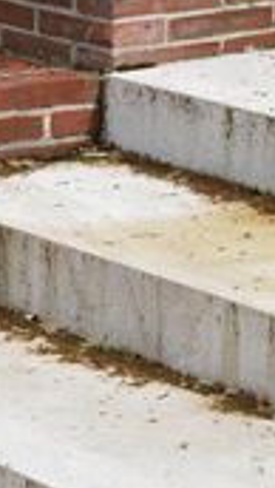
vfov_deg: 9.6
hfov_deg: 5.6
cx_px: 466
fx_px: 2756
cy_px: -400
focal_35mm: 213
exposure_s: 1/200
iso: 64
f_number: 8
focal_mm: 50
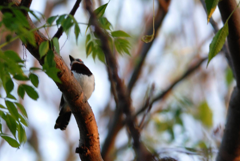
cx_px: 141
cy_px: 95
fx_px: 1789
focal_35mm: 268
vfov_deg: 5.1
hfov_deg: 7.7
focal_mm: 150
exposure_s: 1/50
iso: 400
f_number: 5
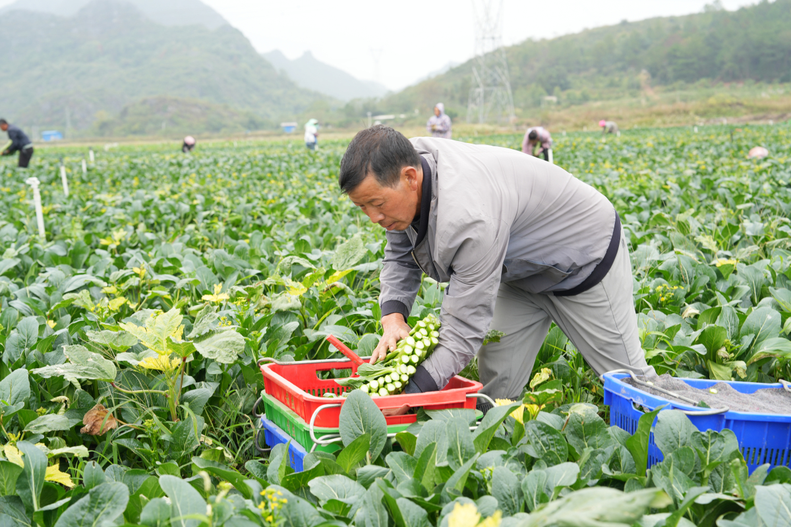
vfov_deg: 25.1
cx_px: 396
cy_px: 264
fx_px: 1186
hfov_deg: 36.9
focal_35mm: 54
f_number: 5
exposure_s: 1/100
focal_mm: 54
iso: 160
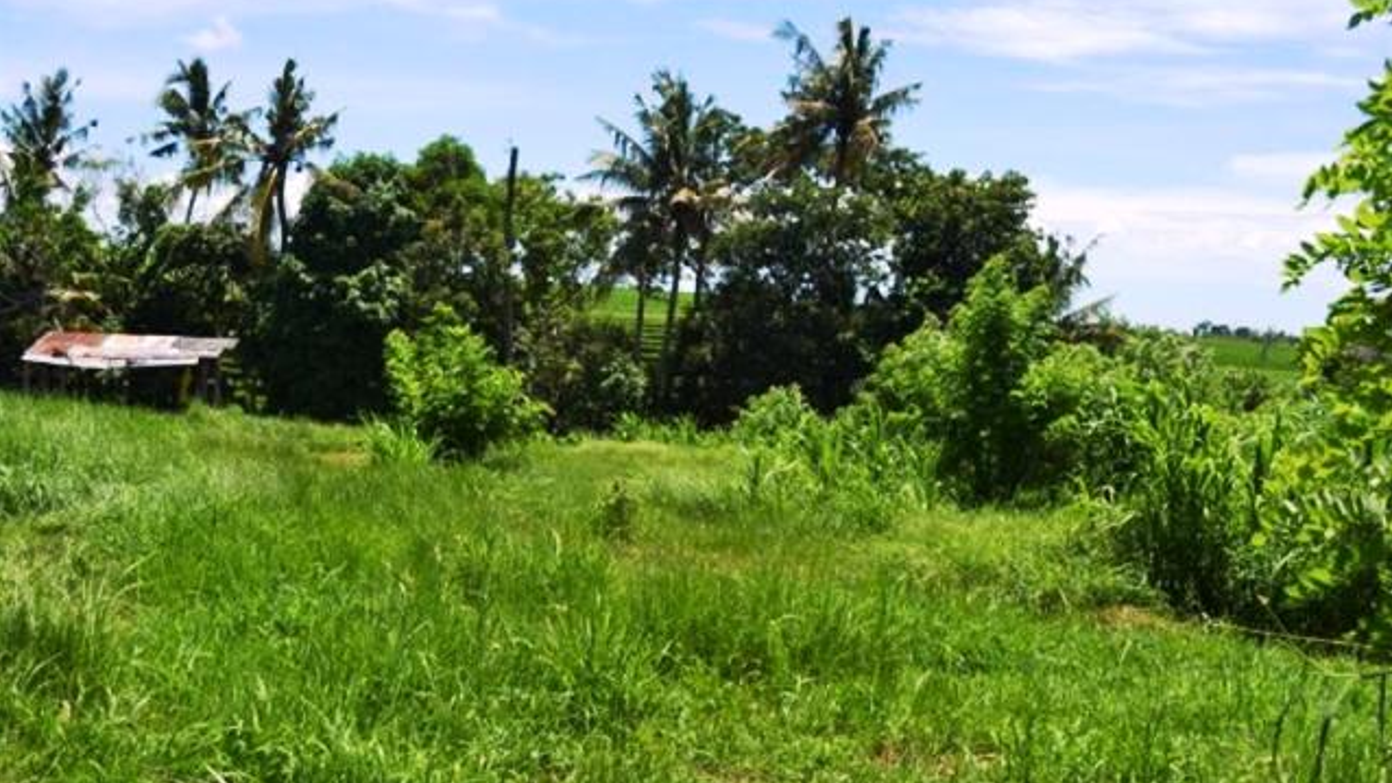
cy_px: 453
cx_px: 696
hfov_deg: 49.4
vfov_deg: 29.0
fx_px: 1513
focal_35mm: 41
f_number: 7.1
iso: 100
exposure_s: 1/200
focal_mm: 26
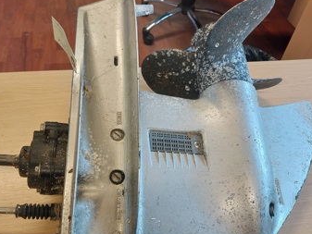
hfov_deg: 51.2
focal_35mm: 36
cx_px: 139
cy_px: 128
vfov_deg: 39.6
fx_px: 325
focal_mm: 4
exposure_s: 1/50
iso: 64
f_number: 1.8
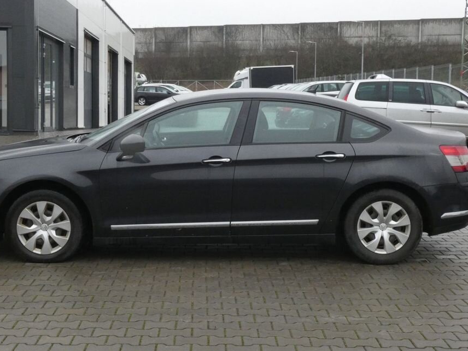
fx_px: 744
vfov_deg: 26.6
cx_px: 214
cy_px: 164
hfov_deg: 34.9
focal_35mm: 55
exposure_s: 1/80
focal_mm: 8.2
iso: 500
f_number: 5.6
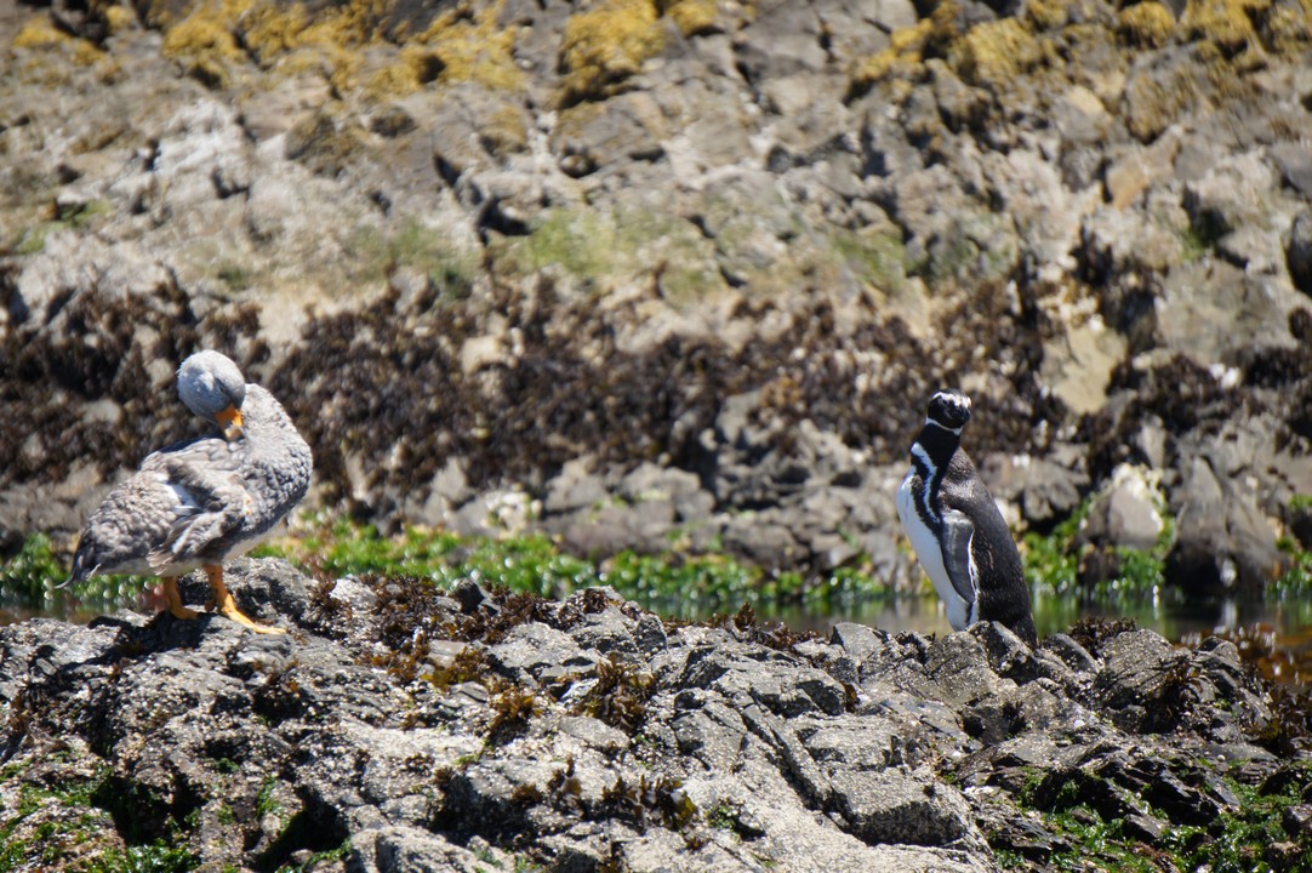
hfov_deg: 6.5
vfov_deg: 4.4
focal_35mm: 315
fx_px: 11473
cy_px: 436
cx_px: 656
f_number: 6.3
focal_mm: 210
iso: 200
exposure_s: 1/400
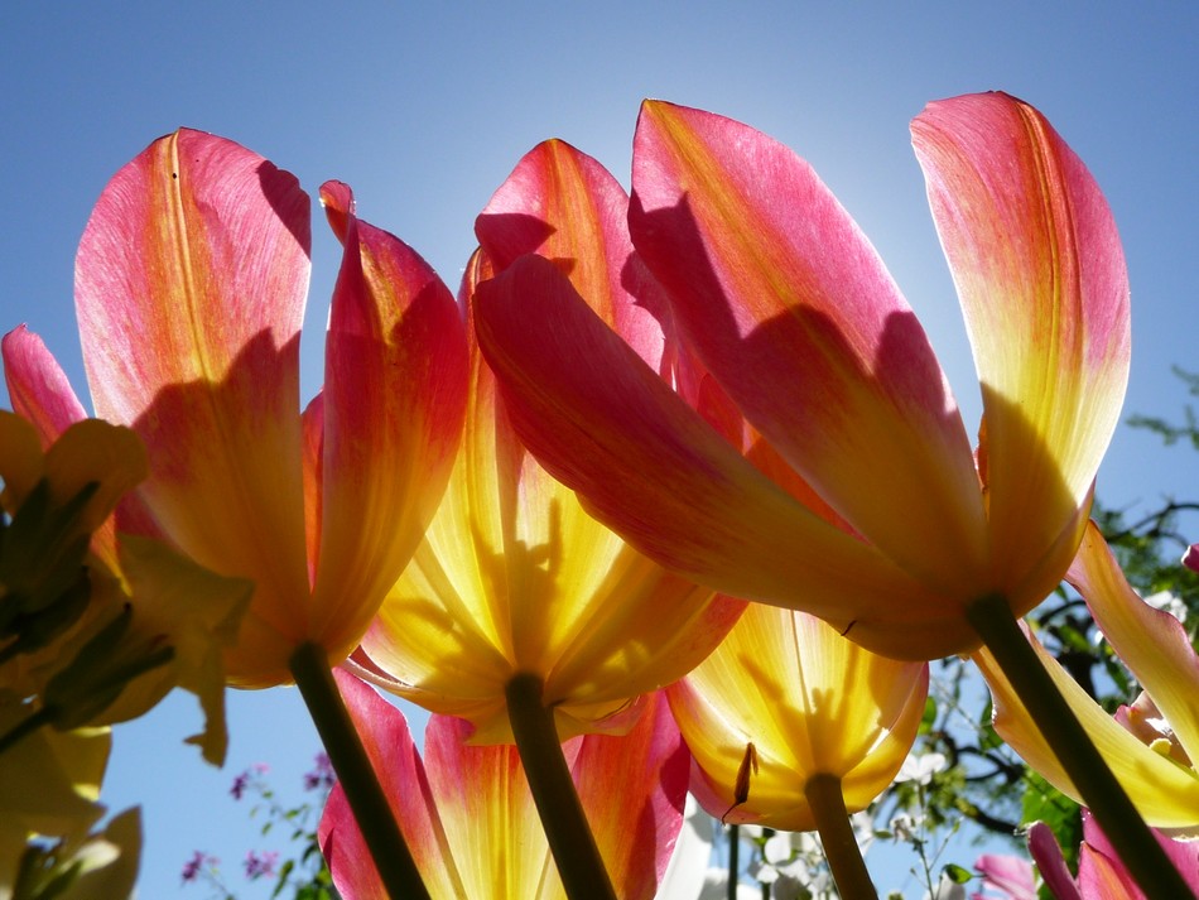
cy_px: 450
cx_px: 600
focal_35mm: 28
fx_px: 970
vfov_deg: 49.8
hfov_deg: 63.4
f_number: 8
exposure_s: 1/400
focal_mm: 4.7
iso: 100
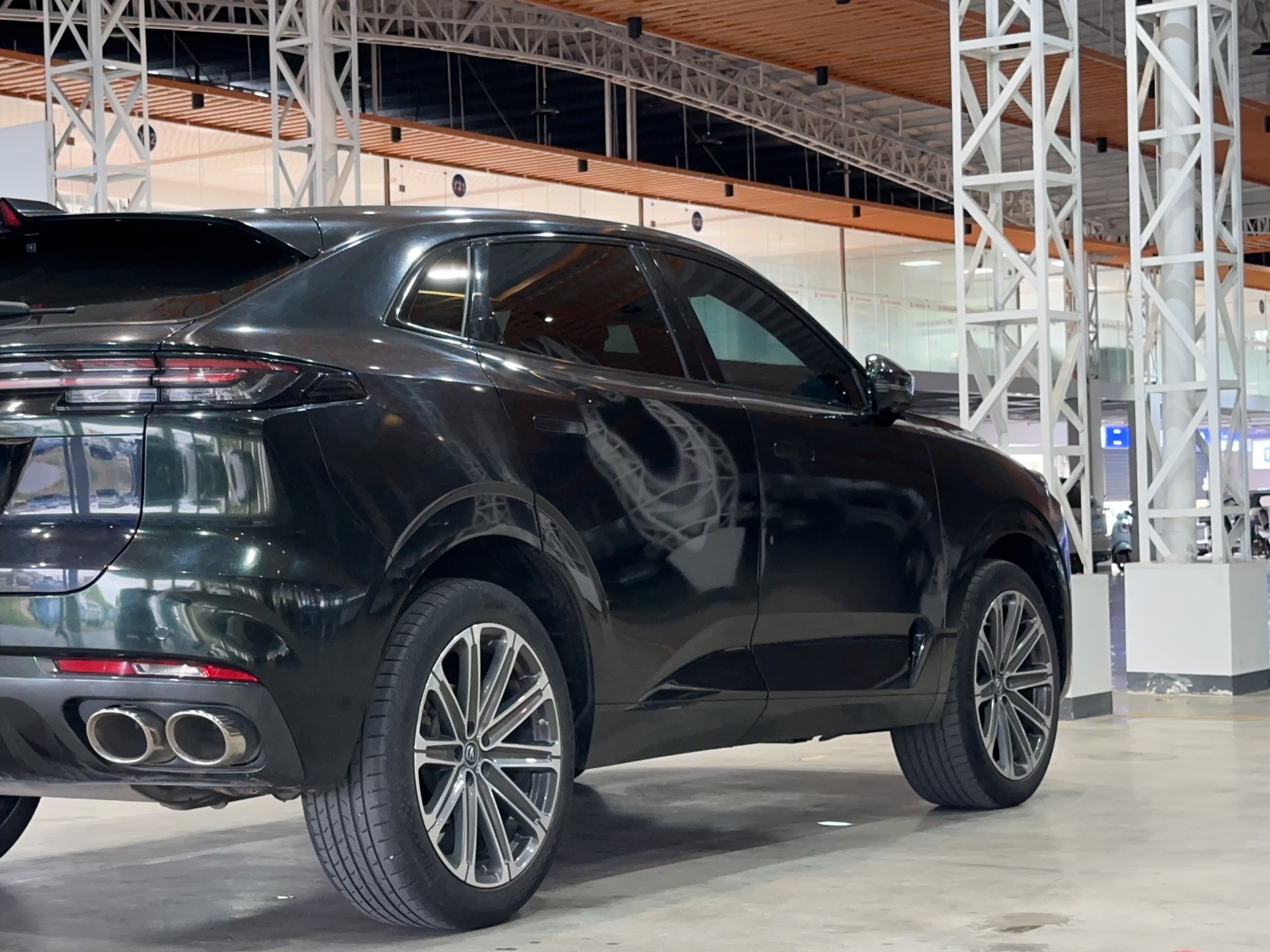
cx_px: 366
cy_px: 472
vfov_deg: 20.7
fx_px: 2605
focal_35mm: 71
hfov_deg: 27.1
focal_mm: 6.86
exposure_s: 1/50
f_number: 1.78
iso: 100
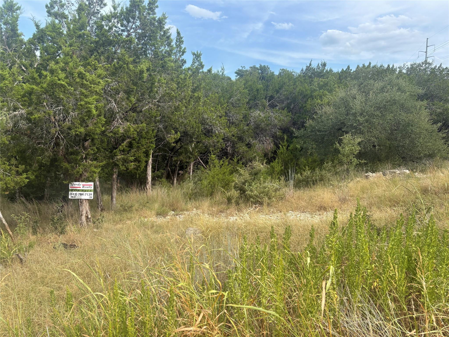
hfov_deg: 67.3
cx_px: 224
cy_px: 168
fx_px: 337
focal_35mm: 26
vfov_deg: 53.1
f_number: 1.6
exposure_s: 1/1337
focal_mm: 5.96
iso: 50
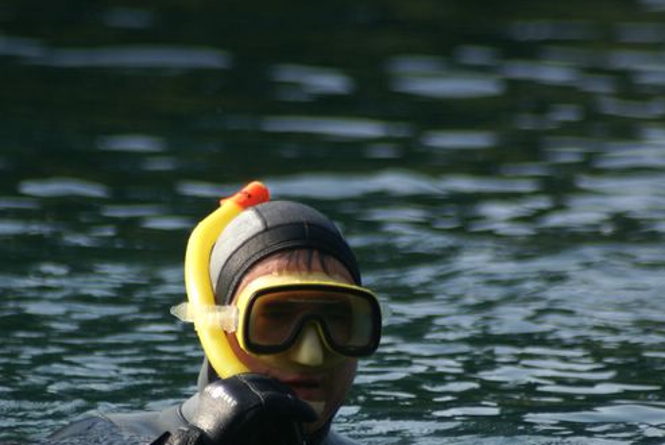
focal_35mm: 730
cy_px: 330
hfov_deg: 2.8
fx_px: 13501
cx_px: 324
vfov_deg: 1.9
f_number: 5.6
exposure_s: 1/500
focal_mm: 300
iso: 250
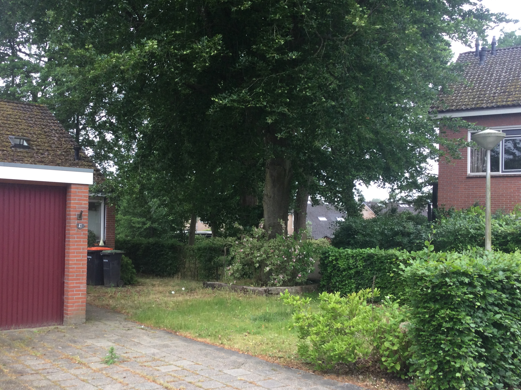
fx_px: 602
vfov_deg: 35.9
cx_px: 228
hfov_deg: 46.7
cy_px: 221
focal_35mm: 40
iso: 32
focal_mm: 3.3
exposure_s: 1/100
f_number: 2.4
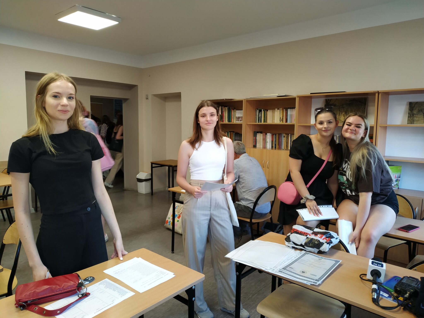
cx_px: 212
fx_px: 294
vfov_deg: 56.8
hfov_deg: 71.6
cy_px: 159
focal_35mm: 24
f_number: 1.9
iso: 125
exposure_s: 1/33
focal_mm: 3.94
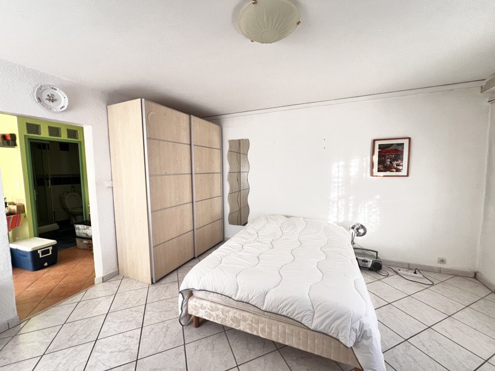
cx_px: 248
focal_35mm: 13
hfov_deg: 106.2
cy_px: 186
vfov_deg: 89.9
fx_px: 186
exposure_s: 1/65
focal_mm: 1.57
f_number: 1.8
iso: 250
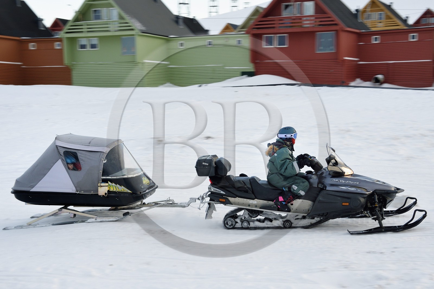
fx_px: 579
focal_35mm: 48
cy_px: 144
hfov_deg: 41.1
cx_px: 217
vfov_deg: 28.1
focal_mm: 48
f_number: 10
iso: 800
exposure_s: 1/80
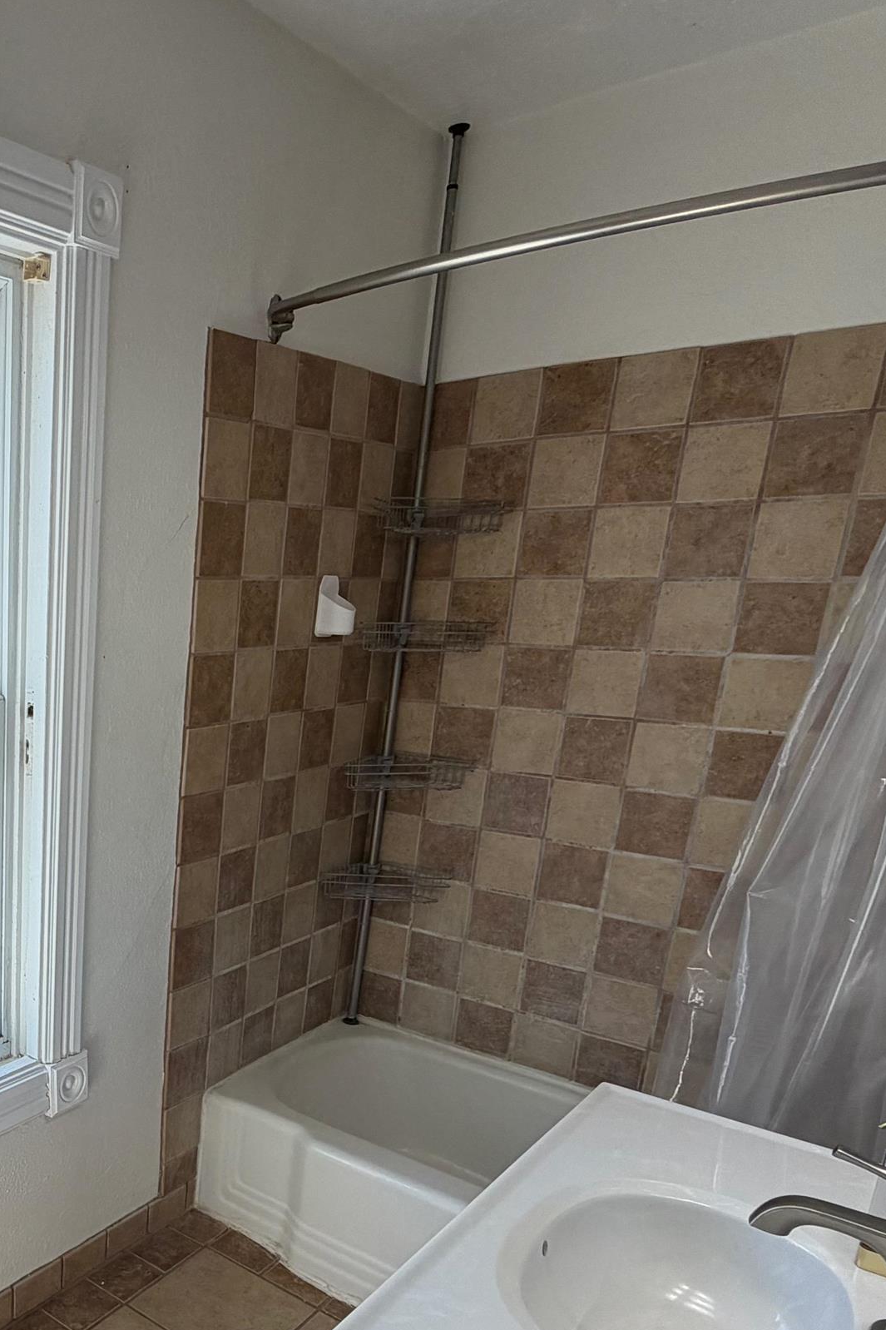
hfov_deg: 41.2
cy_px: 903
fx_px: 1034
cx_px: 25
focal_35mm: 28
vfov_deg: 63.6
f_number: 2.2
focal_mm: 2.22
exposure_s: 1/134
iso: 50
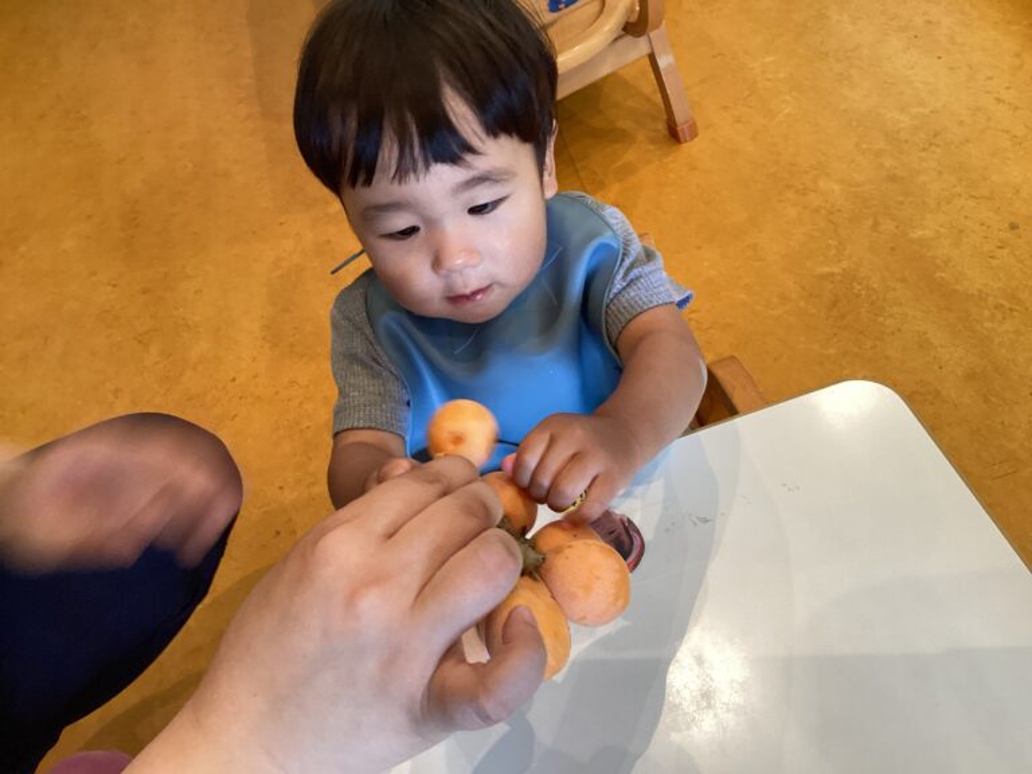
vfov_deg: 45.4
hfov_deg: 58.4
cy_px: 387
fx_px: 924
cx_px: 516
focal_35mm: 31
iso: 160
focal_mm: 3.3
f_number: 2.4
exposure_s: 1/60
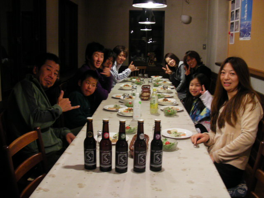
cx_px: 132
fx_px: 290
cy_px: 99
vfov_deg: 37.7
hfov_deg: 49.0
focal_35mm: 38
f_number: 3.5
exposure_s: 1/7
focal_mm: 6.3
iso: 200
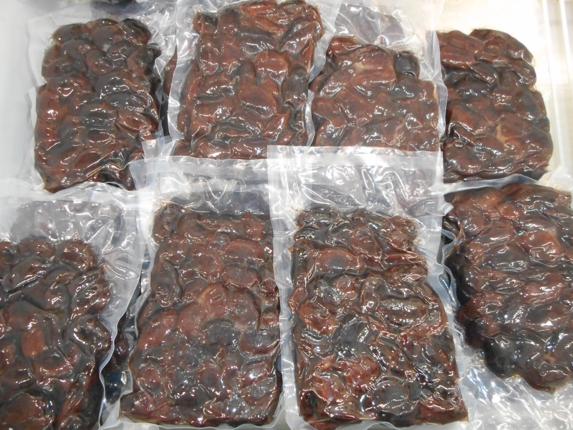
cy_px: 215
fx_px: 414
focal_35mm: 25
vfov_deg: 54.9
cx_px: 286
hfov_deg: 69.4
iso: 720
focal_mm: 4.5
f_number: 3.7
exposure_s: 1/25
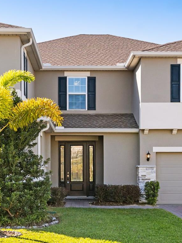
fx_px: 491
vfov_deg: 27.7
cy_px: 96
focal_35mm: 70
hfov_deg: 21.0
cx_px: 82
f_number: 5.6
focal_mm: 35
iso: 1250
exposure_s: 1/2500
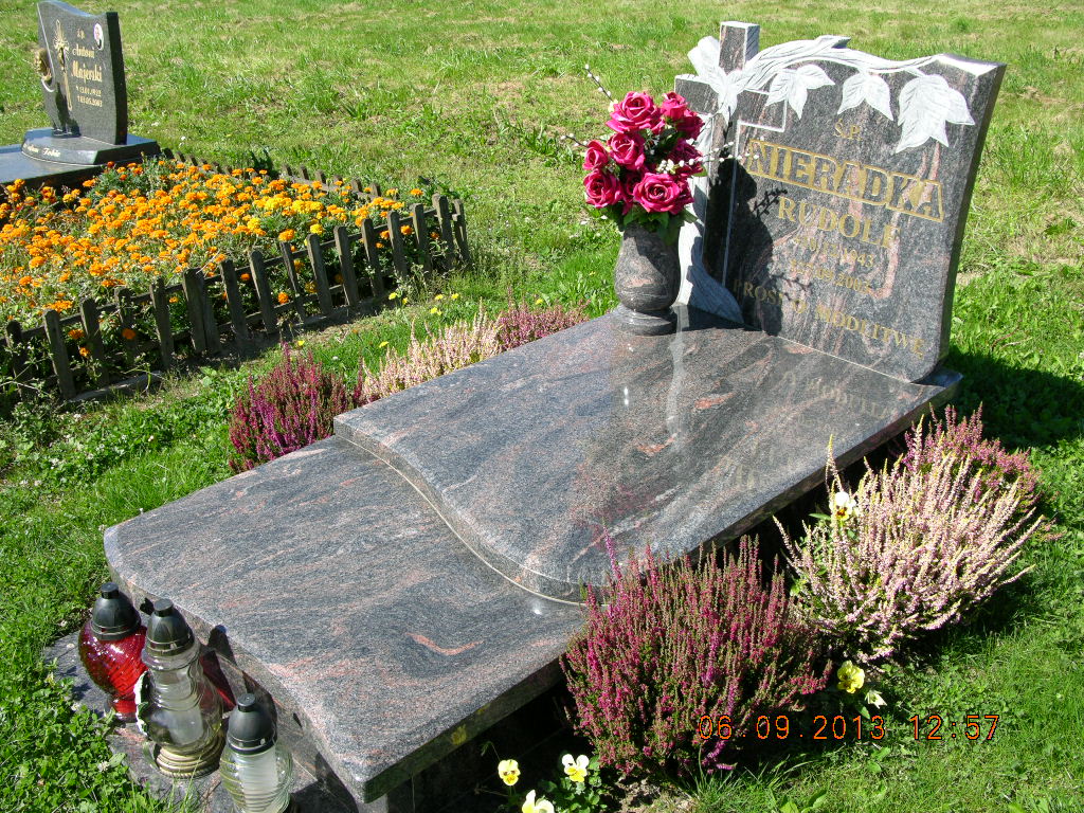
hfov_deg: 52.6
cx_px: 542
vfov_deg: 40.7
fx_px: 1096
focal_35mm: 35
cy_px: 406
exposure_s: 1/180
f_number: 5
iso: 50
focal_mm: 8.9
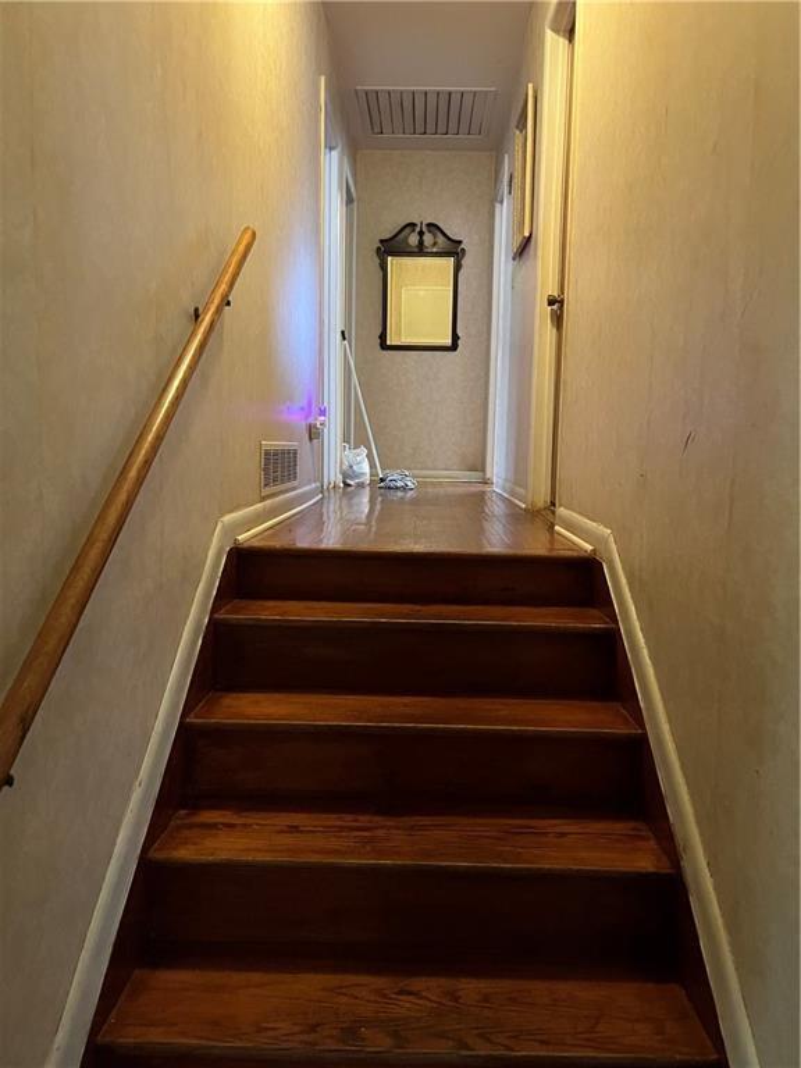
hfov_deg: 53.1
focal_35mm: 26
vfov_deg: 67.3
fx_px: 802
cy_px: 534
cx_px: 400
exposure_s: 1/30
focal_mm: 5.1
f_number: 1.6
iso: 640
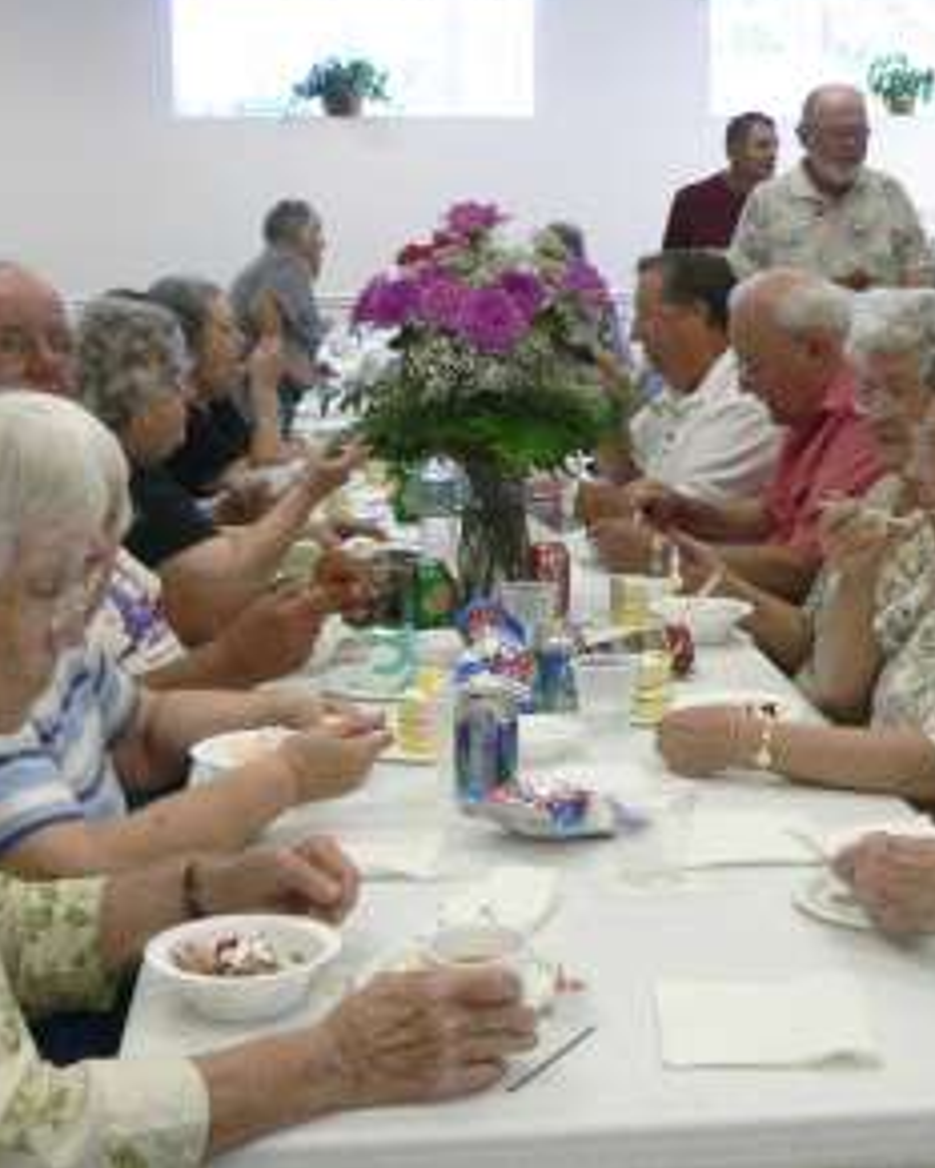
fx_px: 2040
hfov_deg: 25.8
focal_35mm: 59
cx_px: 566
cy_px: 570
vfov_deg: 31.9
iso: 200
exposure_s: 1/60
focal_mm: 7.3
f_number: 2.8
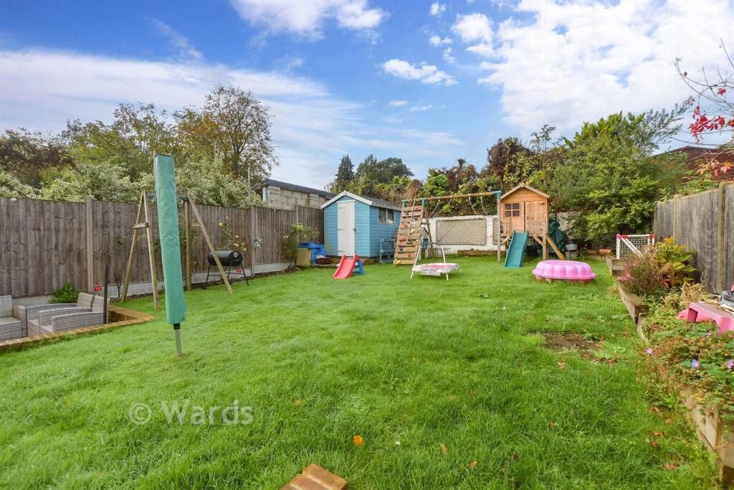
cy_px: 245
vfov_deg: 77.3
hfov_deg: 100.4
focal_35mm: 15
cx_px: 367
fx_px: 306
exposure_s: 1/60
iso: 160
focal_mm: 10
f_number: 8
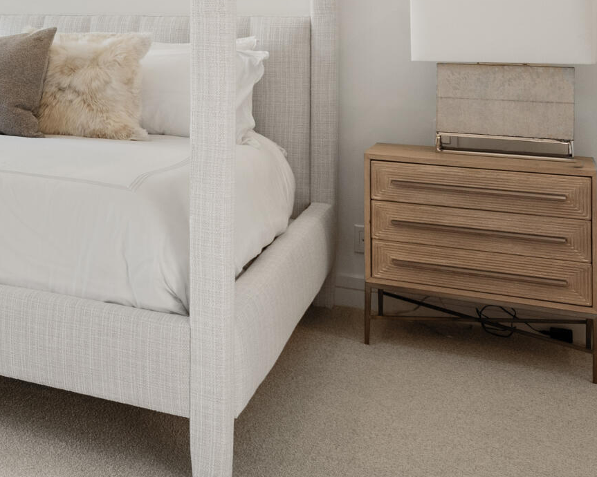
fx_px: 1095
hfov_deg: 23.7
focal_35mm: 62
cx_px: -320
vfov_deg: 23.7
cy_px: 24
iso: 320
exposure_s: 1/40
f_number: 7.1
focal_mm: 19
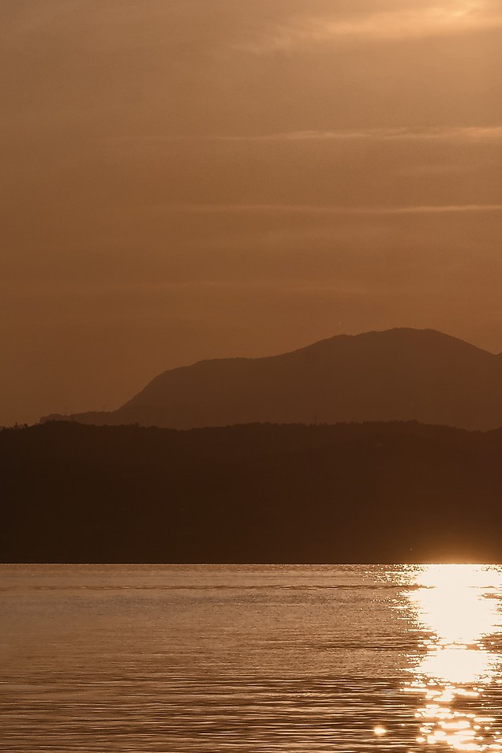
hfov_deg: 5.2
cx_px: 165
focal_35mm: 264
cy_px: 359
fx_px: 5522
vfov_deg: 7.8
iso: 100
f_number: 18
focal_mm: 70
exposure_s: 1/400
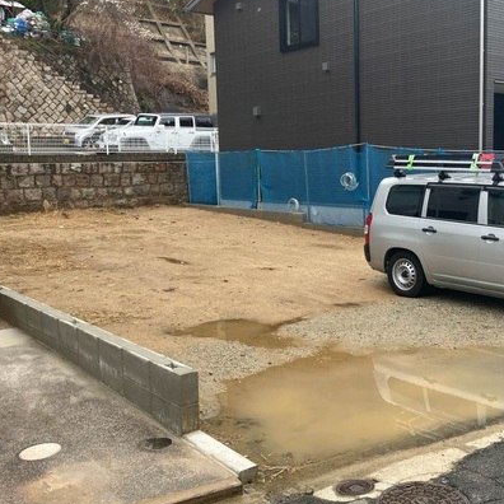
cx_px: 342
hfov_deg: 41.2
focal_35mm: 40
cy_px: 246
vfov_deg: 41.9
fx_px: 659
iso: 32
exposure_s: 1/302
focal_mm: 3.99
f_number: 1.8
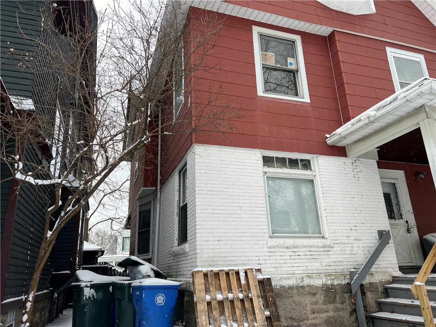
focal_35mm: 26
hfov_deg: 67.3
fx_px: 327
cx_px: 218
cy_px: 164
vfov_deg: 53.1
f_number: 1.5
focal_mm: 5.7
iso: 50
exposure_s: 1/588
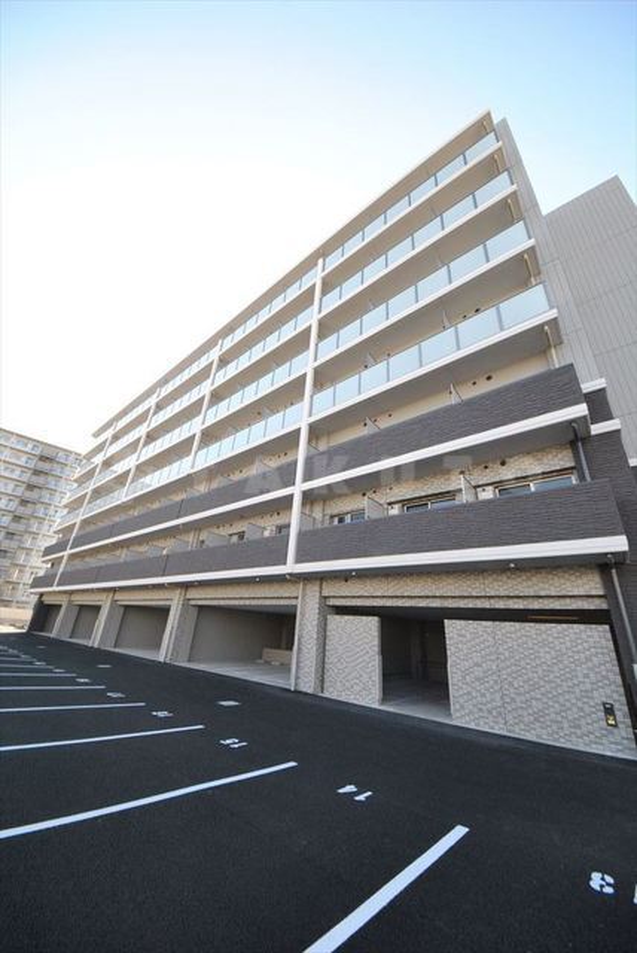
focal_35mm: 12
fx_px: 318
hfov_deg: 90.1
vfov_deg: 112.6
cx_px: 318
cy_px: 476
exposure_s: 1/250
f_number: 9
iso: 800
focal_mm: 8
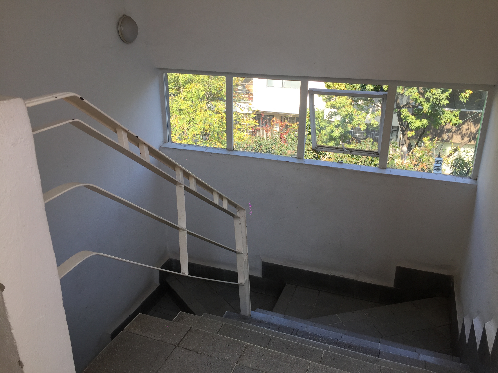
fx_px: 417
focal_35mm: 29
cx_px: 249
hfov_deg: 61.7
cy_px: 186
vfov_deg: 48.2
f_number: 2.2
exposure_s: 1/289
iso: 32
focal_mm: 4.15
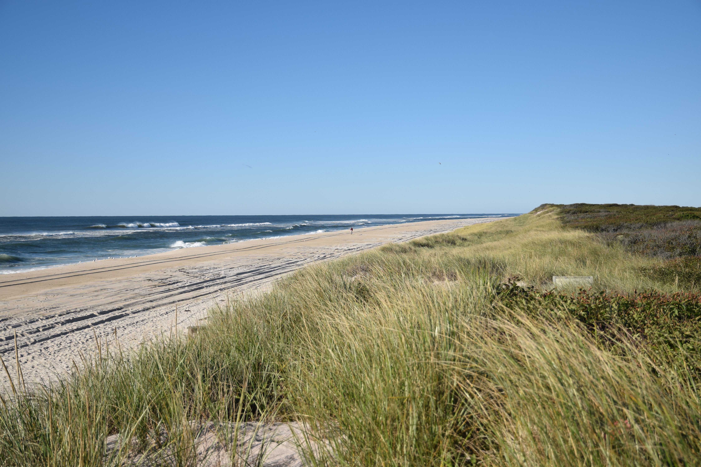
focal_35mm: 39
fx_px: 760
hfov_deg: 49.5
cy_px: 234
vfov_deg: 34.2
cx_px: 350
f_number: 4.2
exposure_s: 1/1600
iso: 200
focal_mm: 26
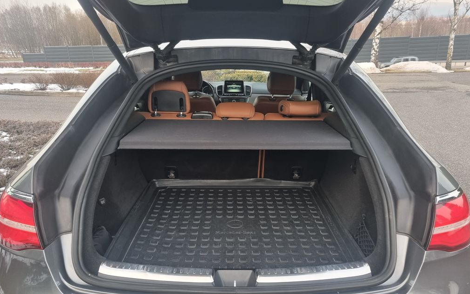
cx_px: 235
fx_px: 359
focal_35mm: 28
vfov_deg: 44.5
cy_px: 163
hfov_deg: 66.5
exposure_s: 1/100
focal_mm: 5.4
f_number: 1.8
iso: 125
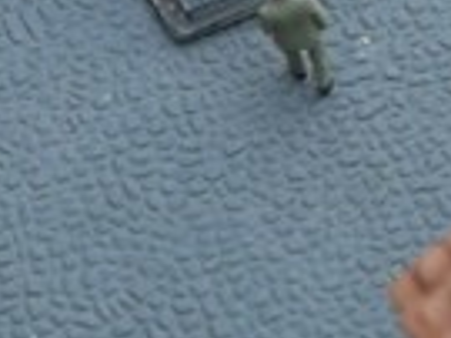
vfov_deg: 9.7
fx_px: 1887
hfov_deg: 13.6
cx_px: 307
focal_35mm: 145
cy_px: -251
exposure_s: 1/30
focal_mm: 6.3
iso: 200
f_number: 2.8
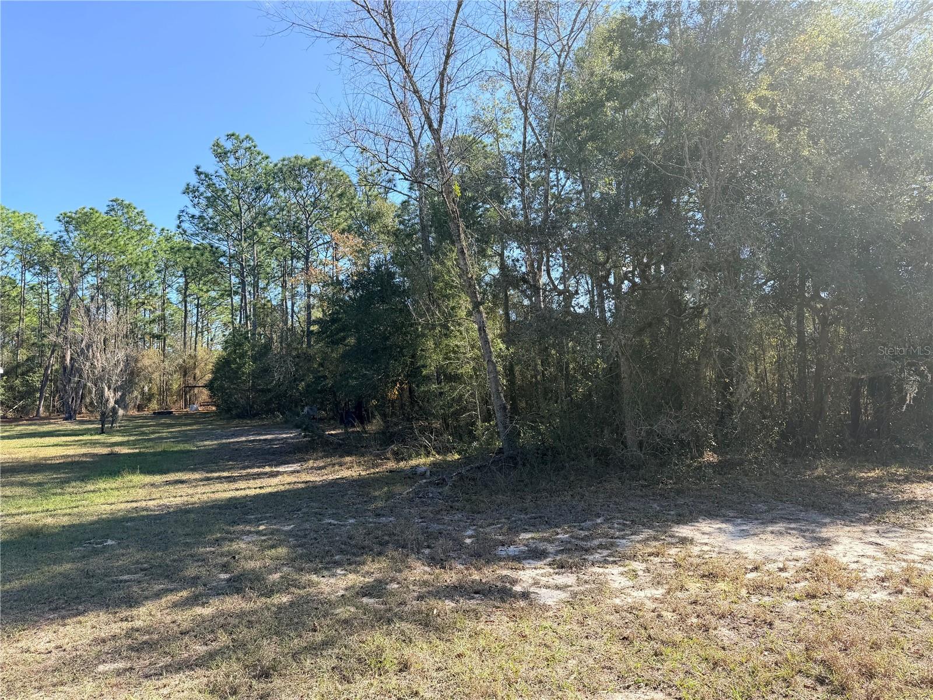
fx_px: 647
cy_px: 350
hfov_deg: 71.6
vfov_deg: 56.8
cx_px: 466
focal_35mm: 24
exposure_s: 1/1464
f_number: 1.78
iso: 80
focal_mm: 6.76
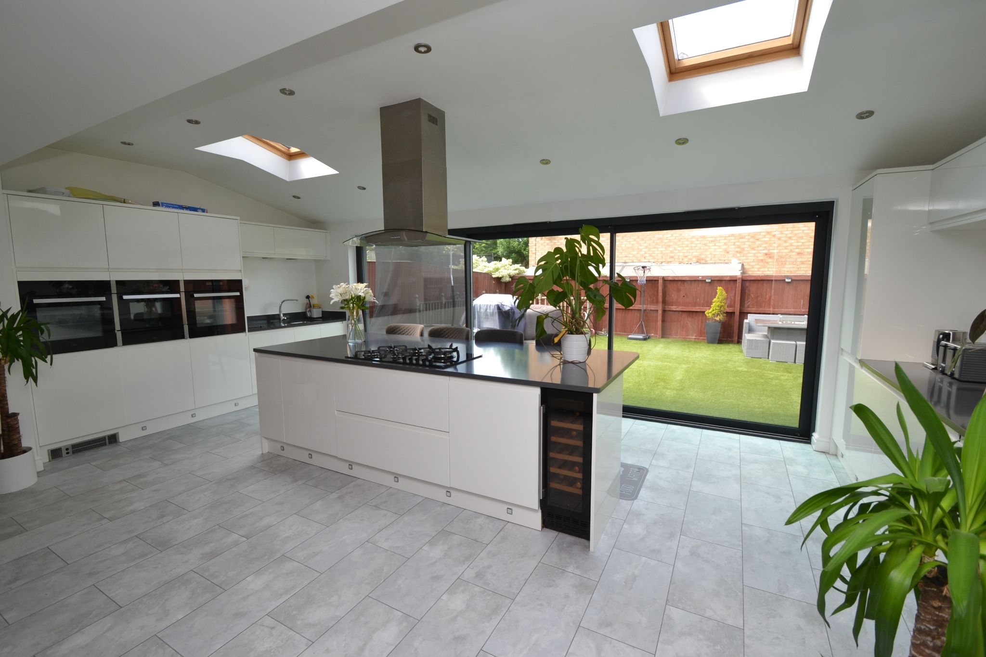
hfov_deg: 100.4
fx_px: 411
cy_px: 328
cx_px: 493
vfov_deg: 77.3
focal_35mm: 15
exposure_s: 1/125
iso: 320
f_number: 5.6
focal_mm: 10
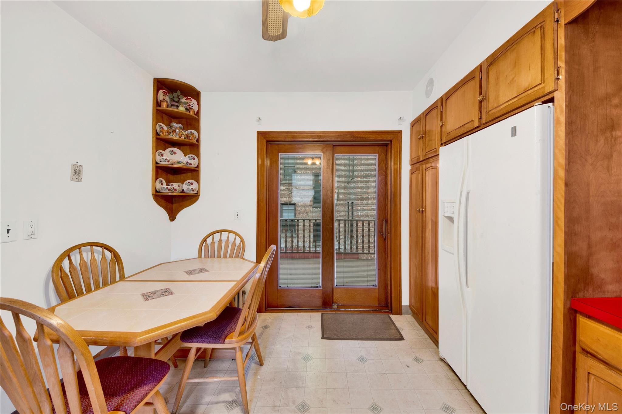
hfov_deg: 112.6
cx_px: 311
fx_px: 207
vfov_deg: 90.0
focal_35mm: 12
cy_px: 207
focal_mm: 8
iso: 100
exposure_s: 1/3.33
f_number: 8
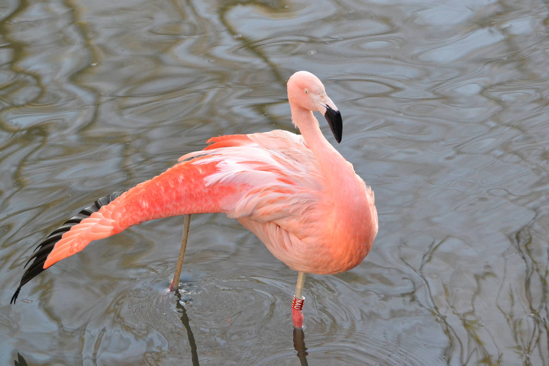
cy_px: 183
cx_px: 274
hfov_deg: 5.1
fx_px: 6176
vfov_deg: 3.4
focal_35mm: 405
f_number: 5.6
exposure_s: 1/500
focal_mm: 270
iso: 2000
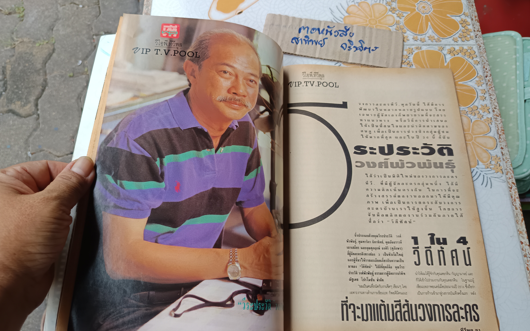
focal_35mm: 26
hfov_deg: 70.4
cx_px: 264
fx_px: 376
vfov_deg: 47.5
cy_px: 182
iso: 76
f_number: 1.7
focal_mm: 5.31
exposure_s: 1/100
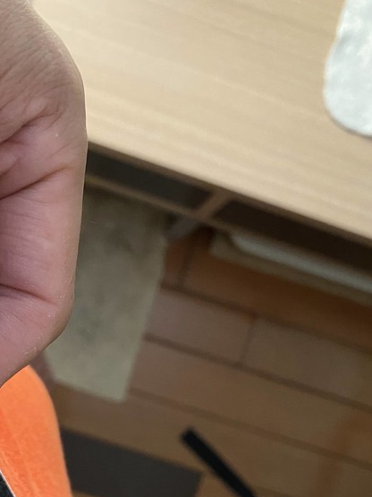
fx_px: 645
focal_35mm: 45
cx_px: 94
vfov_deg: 40.6
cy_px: 386
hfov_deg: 31.6
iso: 400
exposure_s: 1/30
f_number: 1.8
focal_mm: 4.25
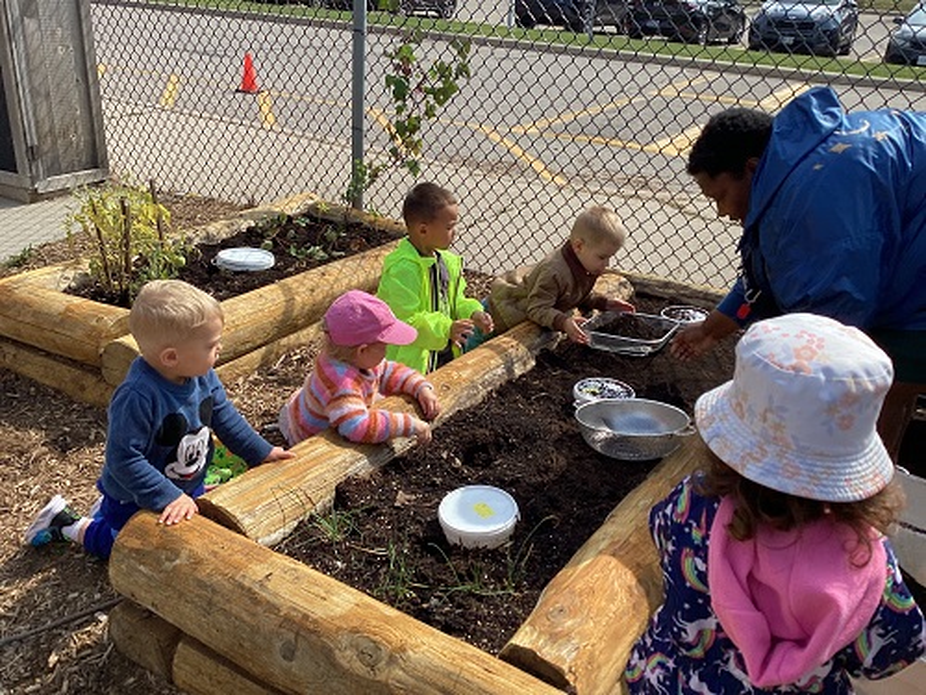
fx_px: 829
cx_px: 463
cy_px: 348
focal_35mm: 31
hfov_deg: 58.4
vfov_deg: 45.4
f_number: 2.4
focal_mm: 3.3
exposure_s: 1/1058
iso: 25
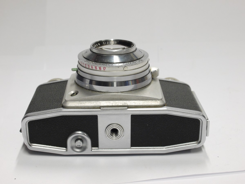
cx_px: 122
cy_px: 92
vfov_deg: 24.4
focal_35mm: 60
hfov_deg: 32.2
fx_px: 425
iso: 400
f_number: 9
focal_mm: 30
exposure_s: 1/13
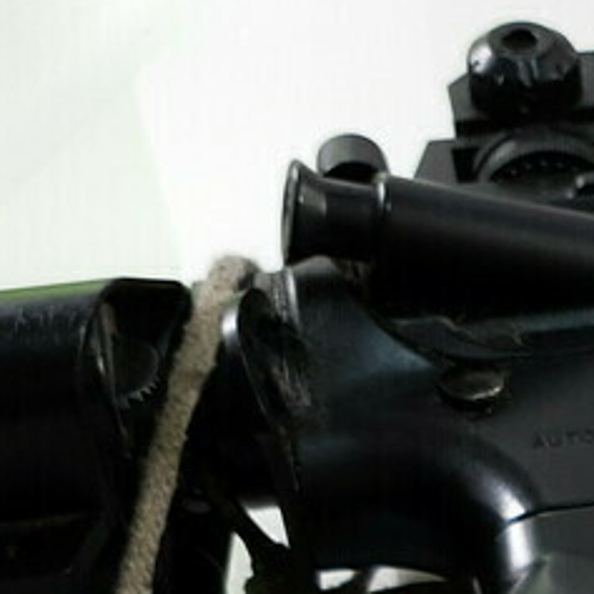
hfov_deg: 12.9
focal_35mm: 124
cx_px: 1013
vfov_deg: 12.8
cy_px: 1068
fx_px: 2407
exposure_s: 1/150
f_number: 1.5
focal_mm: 4.32
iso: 50
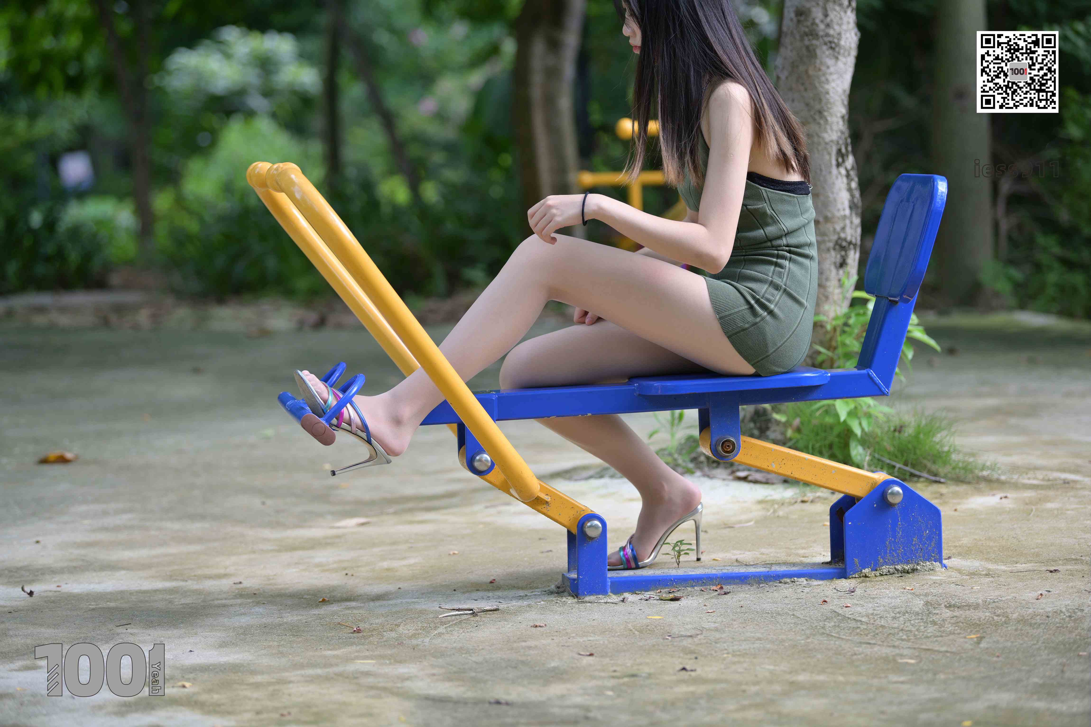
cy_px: 364
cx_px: 546
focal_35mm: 110
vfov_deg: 12.5
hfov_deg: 18.6
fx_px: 3333
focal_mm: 110
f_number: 2.8
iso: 160
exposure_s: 1/400
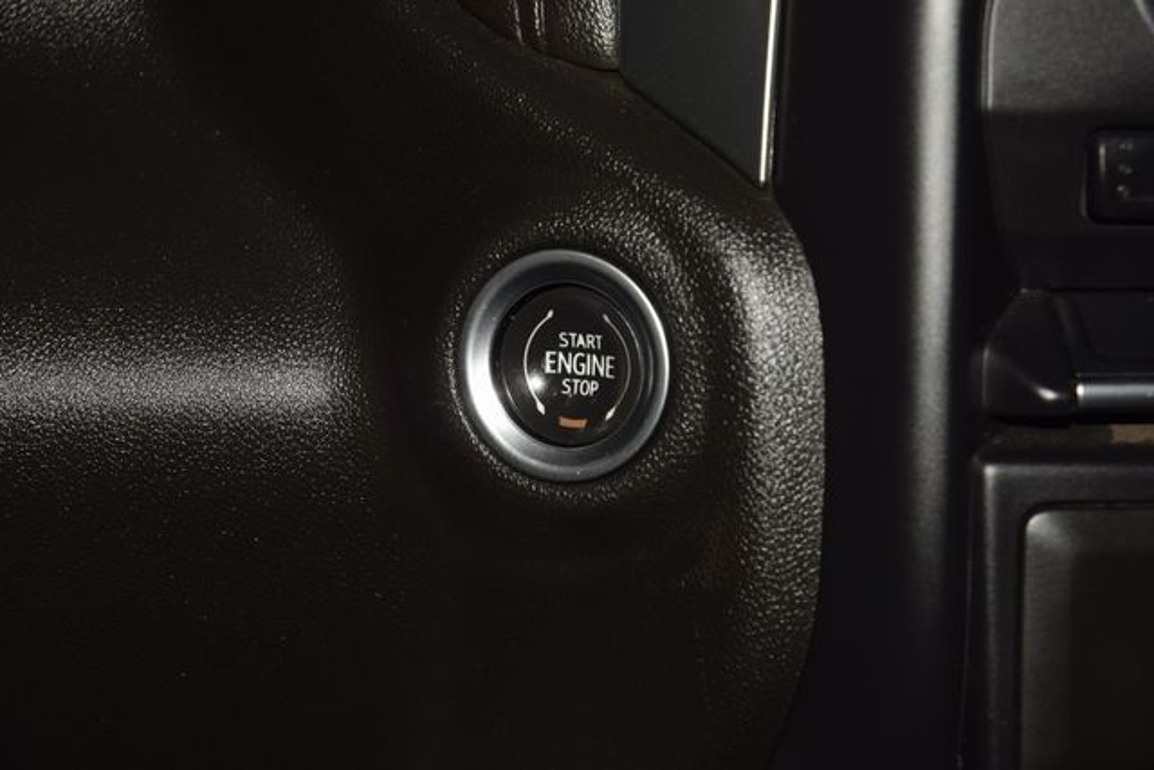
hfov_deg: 19.5
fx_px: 3366
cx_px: 577
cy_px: 385
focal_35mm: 105
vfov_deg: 13.0
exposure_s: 1/125
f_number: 8
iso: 100
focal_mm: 70
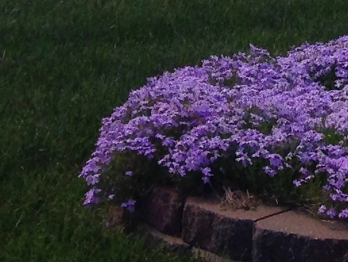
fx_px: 2103
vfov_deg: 6.6
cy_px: -464
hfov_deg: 8.8
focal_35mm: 209
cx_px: 749
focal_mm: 4.12
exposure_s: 1/1808
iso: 50
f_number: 2.4
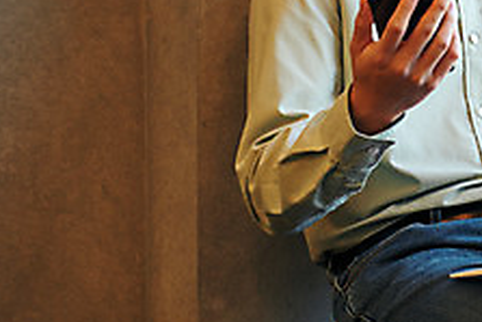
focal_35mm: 148
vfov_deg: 9.2
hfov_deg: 13.8
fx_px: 1983
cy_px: -45
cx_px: 370
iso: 500
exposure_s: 1/160
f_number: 3.2
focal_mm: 55
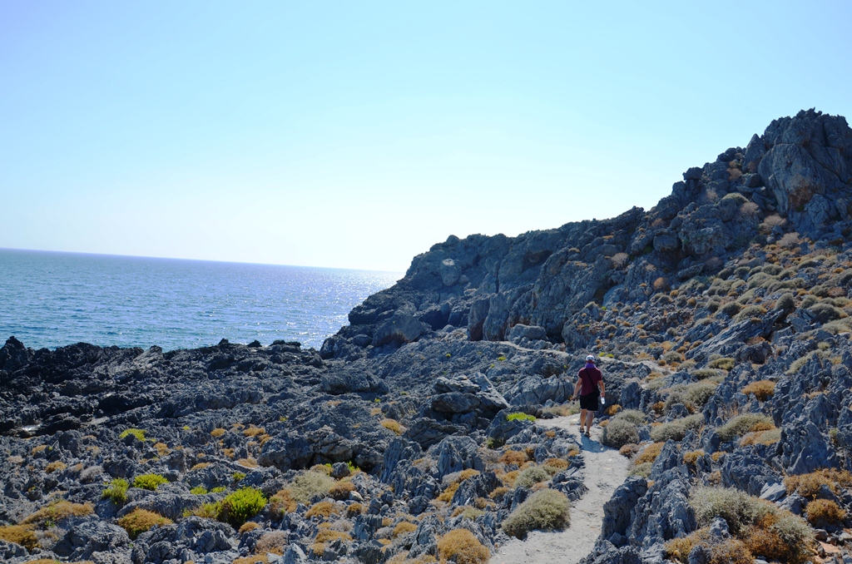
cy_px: 282
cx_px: 426
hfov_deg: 67.5
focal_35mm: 27
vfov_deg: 47.7
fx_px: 638
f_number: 8
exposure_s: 1/250
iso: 100
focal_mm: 18
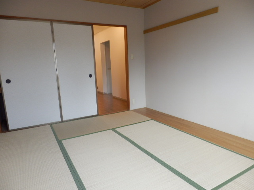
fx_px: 176
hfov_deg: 71.6
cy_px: 95
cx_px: 127
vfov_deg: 56.8
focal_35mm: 24
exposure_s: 1/30
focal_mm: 4.2
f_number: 3
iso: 250
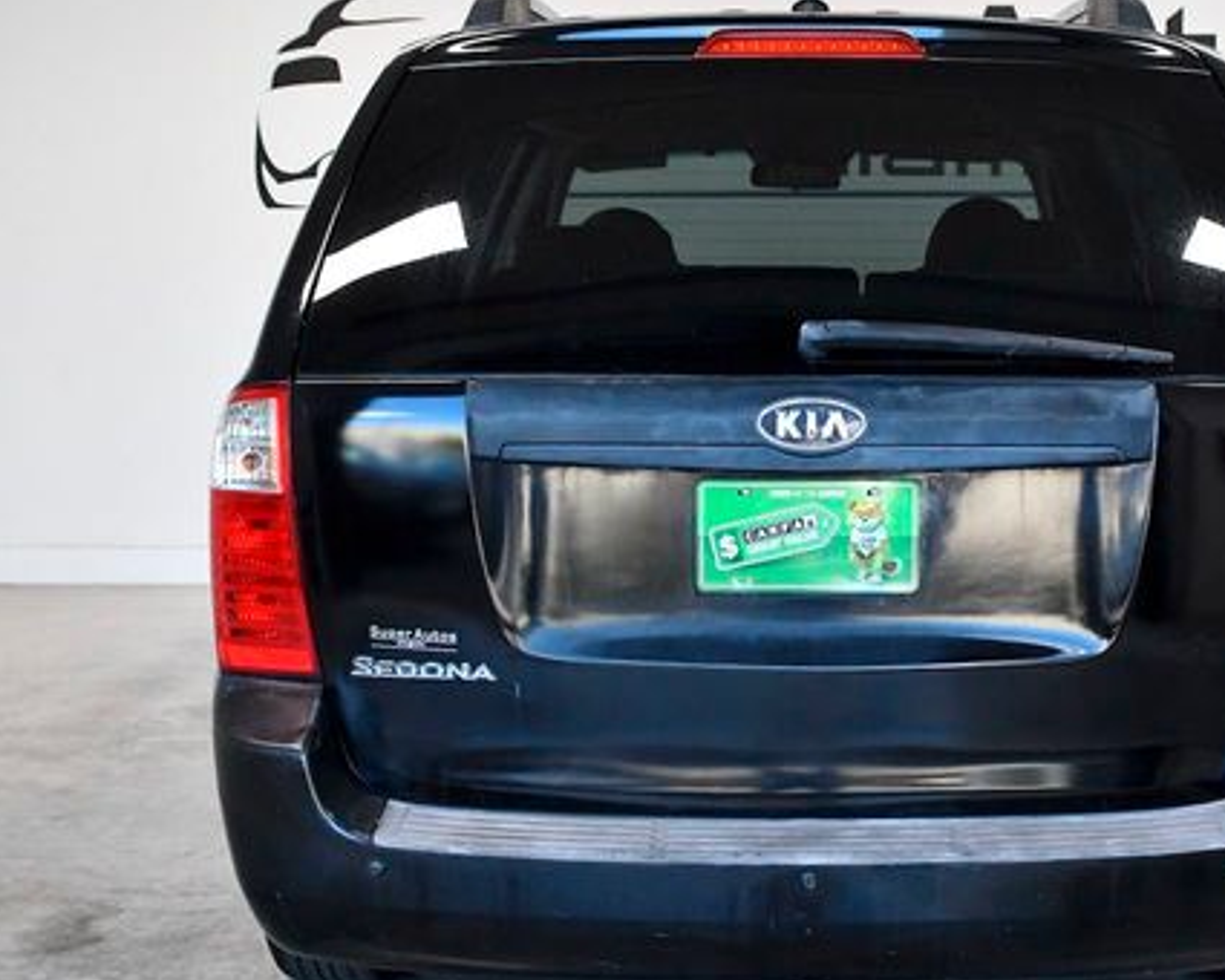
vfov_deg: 23.5
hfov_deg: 29.0
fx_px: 2357
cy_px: 460
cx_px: 807
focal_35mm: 65
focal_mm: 31
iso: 2500
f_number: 5
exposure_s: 1/1000
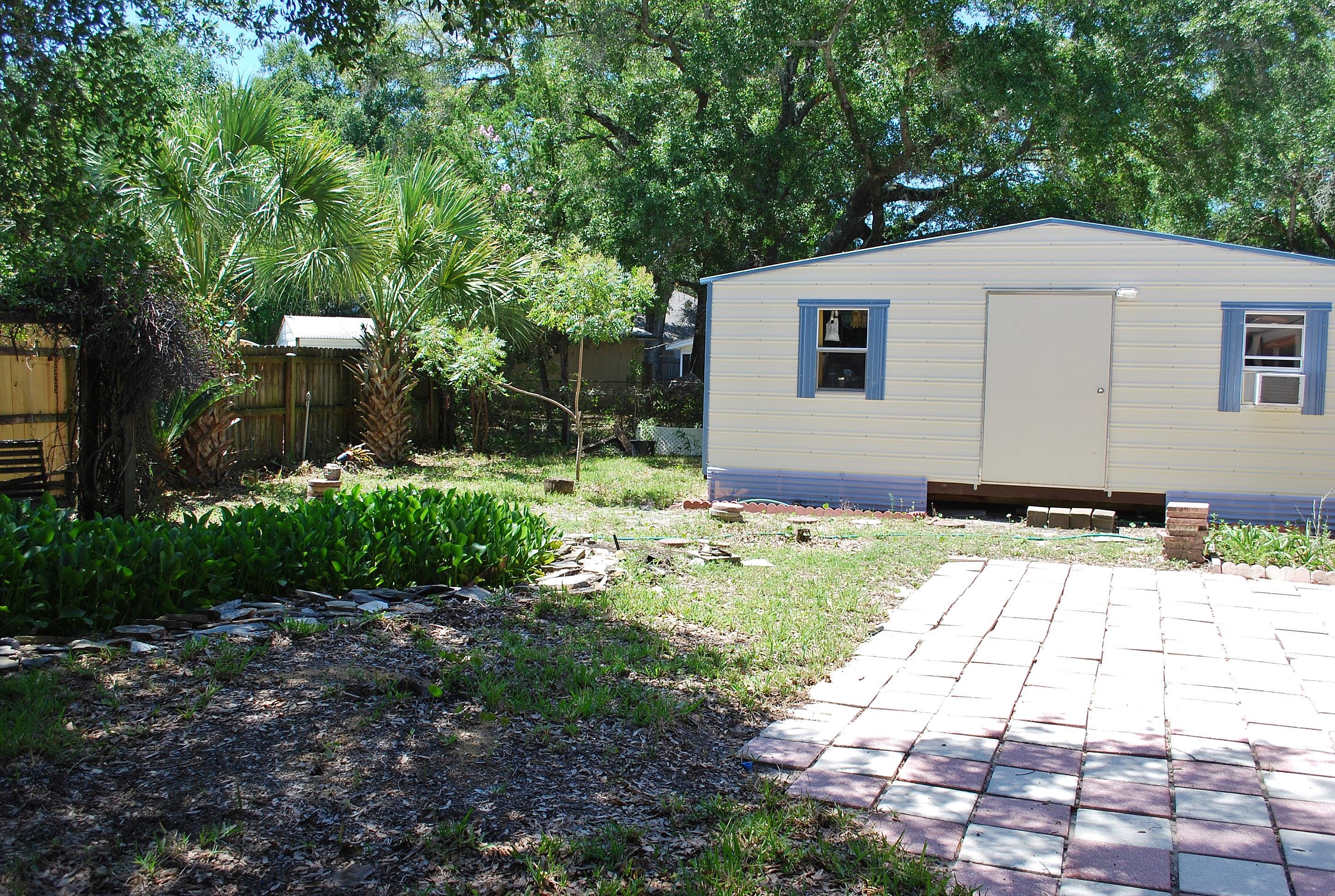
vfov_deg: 43.8
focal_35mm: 30
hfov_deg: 61.8
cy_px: 448
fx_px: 1115
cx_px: 668
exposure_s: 1/160
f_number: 6.3
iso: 100
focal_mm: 20
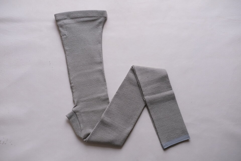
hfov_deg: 37.5
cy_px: 80
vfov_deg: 25.5
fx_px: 355
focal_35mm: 53
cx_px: 120
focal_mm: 35
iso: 3200
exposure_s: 1/200
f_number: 4
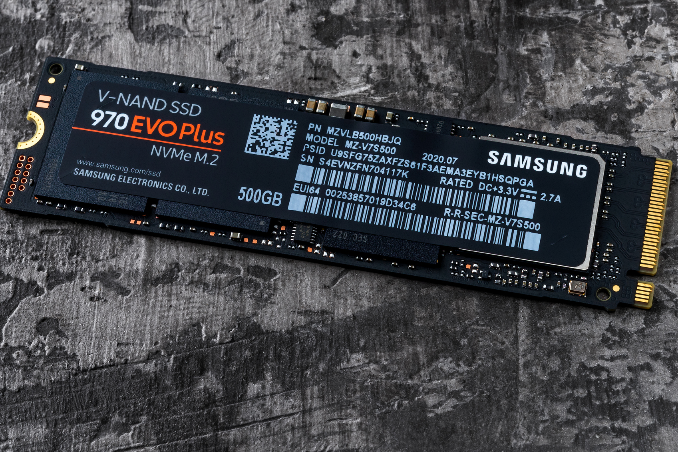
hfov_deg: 27.0
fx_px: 1412
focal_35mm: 75
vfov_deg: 18.2
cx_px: 341
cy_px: 170
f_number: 18
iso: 100
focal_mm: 60
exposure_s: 1/100
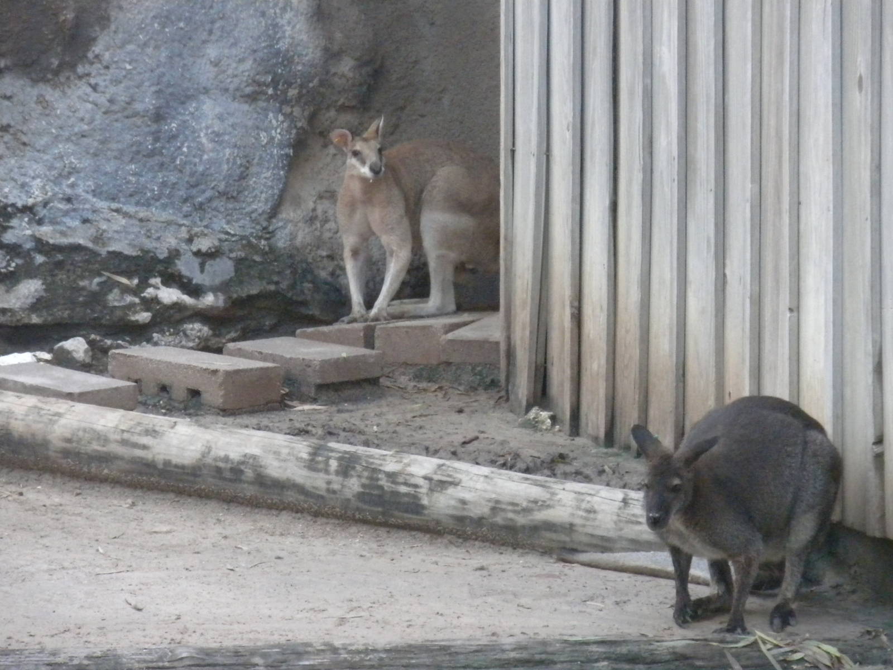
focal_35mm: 238
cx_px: 446
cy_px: 335
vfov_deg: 6.2
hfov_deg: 8.3
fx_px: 6140
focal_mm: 42.1
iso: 800
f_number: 5.2
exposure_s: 1/183
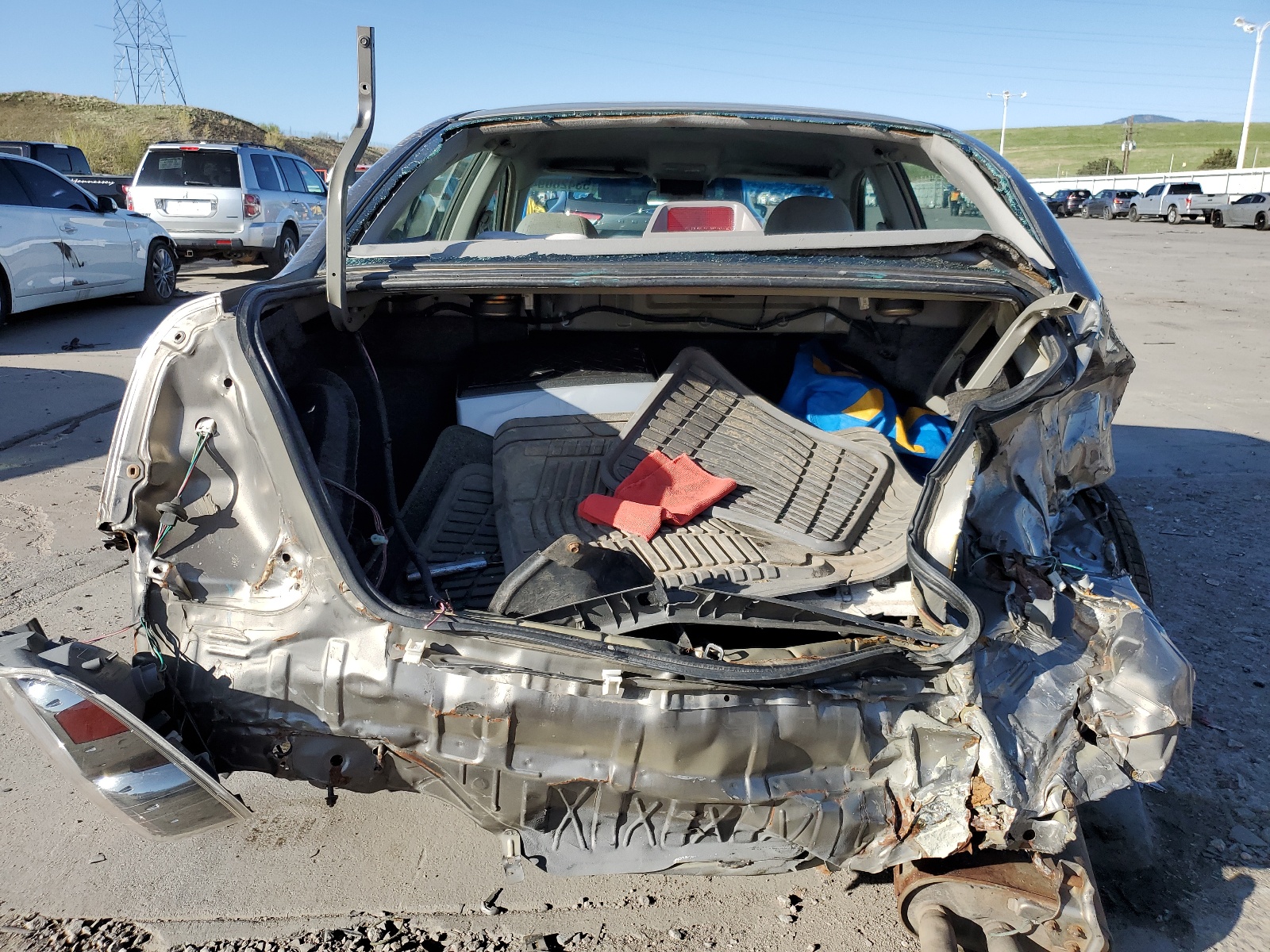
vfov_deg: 53.1
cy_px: 476
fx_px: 954
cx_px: 635
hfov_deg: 67.3
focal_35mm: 26
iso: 50
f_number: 1.5
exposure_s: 1/2000
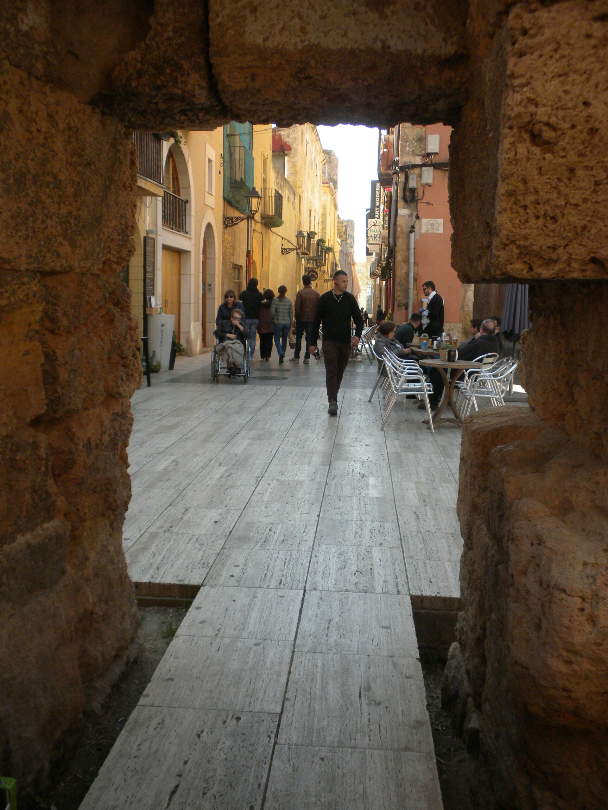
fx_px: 866
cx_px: 304
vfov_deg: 50.1
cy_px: 405
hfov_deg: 38.7
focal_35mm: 37
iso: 188
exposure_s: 1/534
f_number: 3.5
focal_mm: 6.6
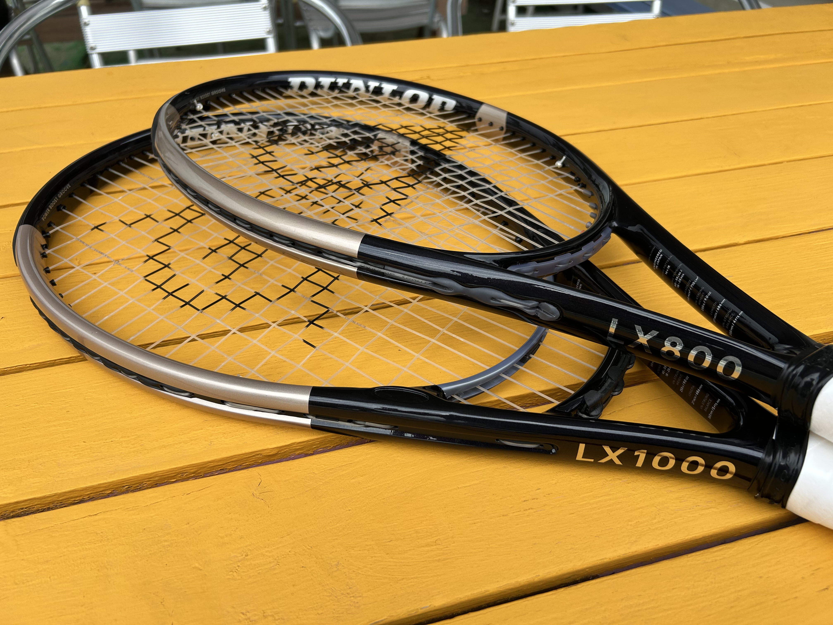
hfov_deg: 67.3
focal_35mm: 26
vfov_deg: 53.1
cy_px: 312
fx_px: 626
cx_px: 416
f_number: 1.5
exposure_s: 1/1089
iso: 50
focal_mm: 5.7
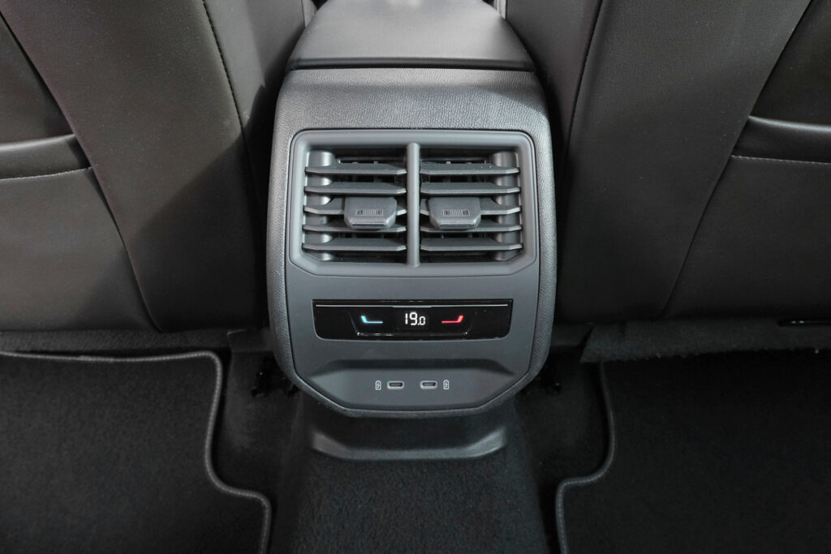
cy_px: 277
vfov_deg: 46.4
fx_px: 646
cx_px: 416
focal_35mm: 28
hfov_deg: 65.5
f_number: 9
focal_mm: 18.6
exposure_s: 1/100
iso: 2000
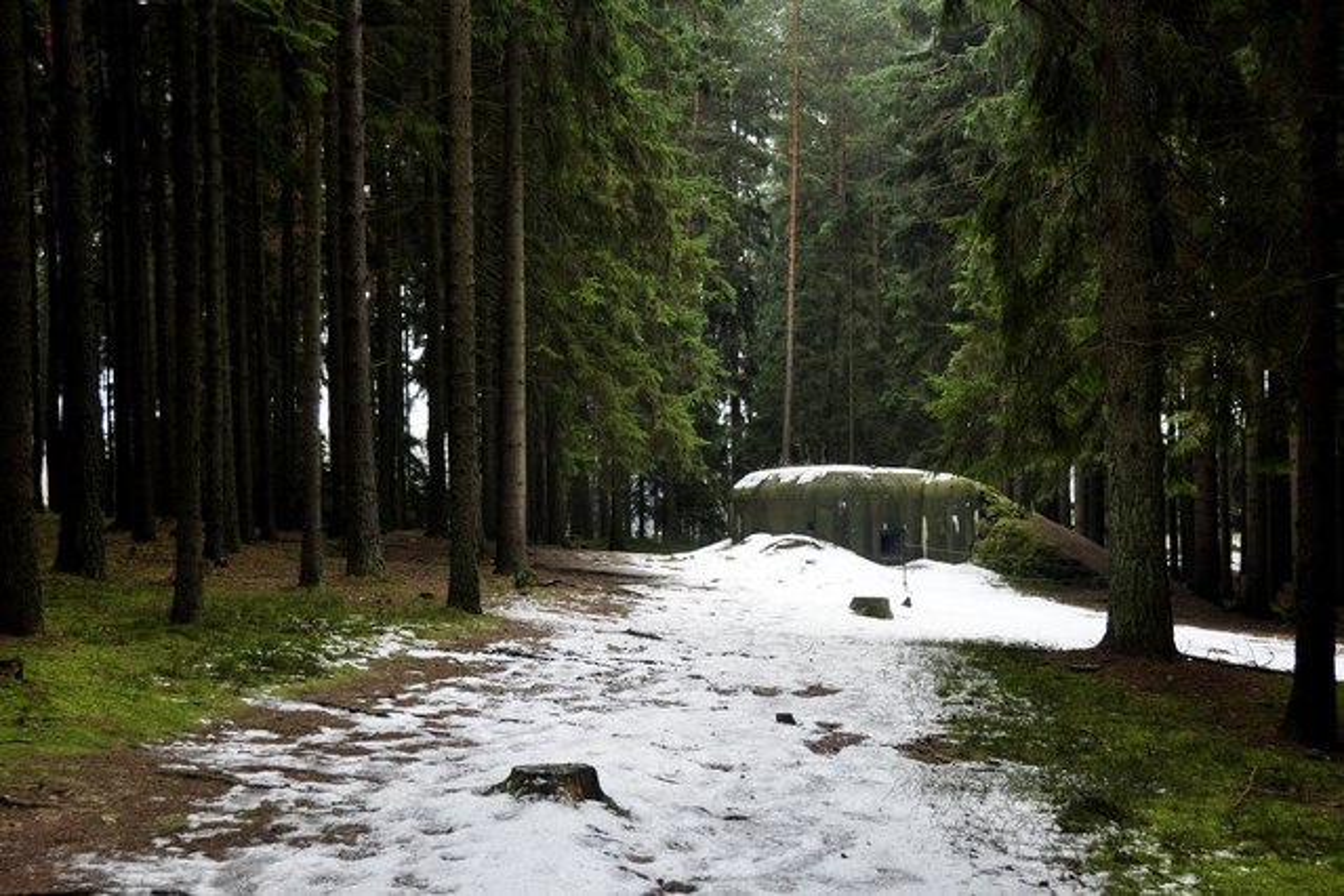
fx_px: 1736
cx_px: 672
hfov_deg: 42.3
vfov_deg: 28.9
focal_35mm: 46
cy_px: 448
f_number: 4
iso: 250
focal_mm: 31
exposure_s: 1/30
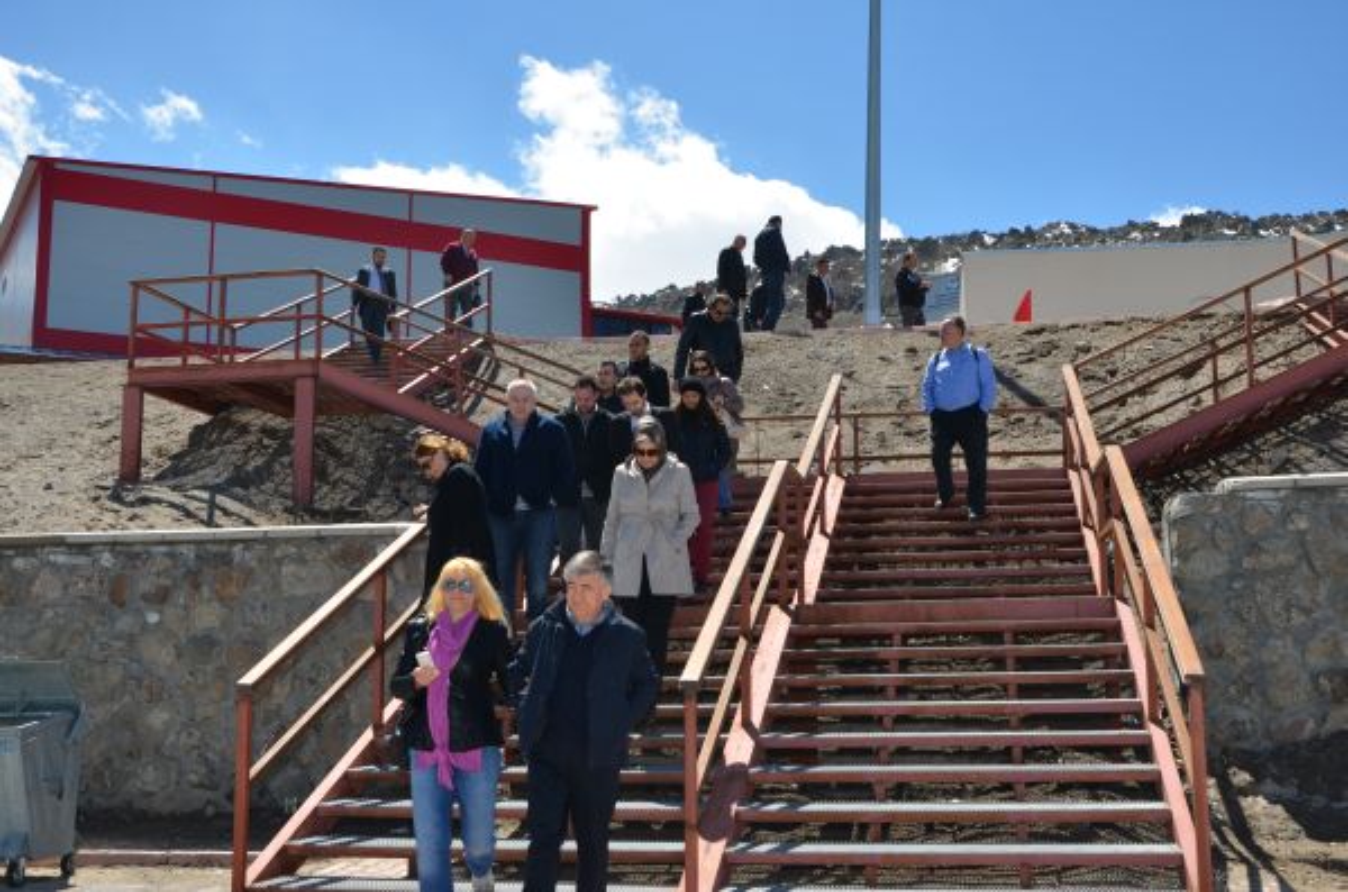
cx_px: 674
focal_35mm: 39
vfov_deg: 34.0
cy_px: 446
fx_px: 1457
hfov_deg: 49.7
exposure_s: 1/250
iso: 100
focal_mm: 26
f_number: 9
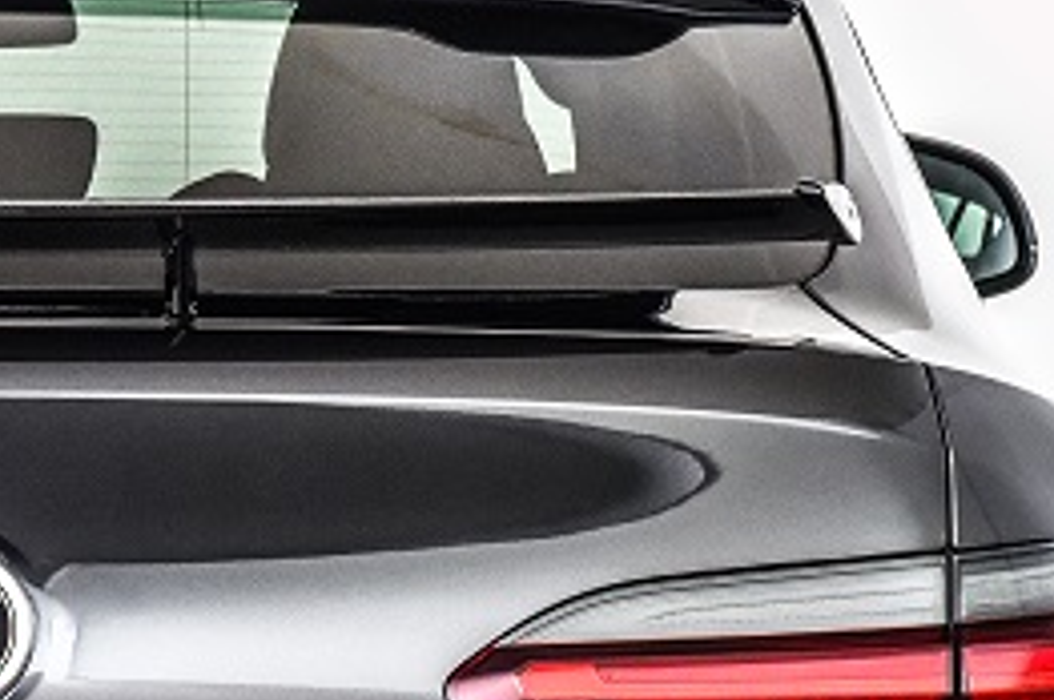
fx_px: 8012
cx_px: -40
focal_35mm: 274
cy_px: 678
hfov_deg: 7.5
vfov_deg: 5.0
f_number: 11
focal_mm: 70
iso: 1600
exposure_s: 1/125
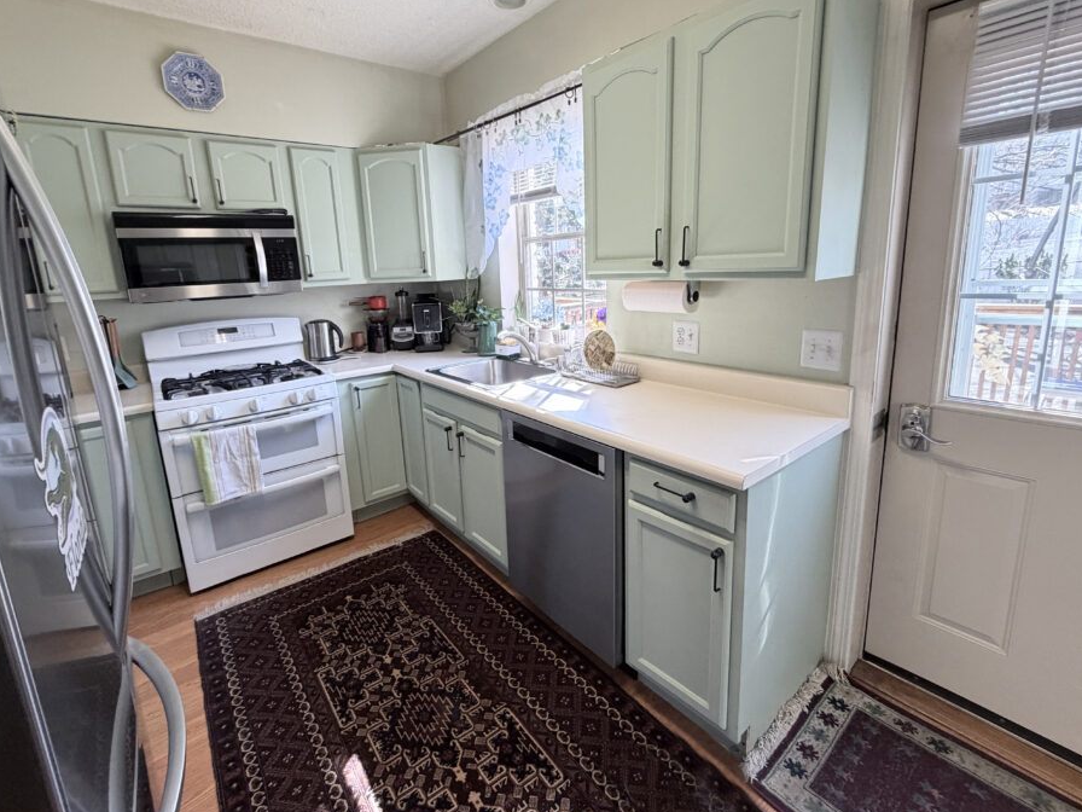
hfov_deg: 94.4
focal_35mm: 16
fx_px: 500
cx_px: 516
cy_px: 364
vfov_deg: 77.9
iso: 250
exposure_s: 1/120
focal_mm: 2.22
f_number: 2.2
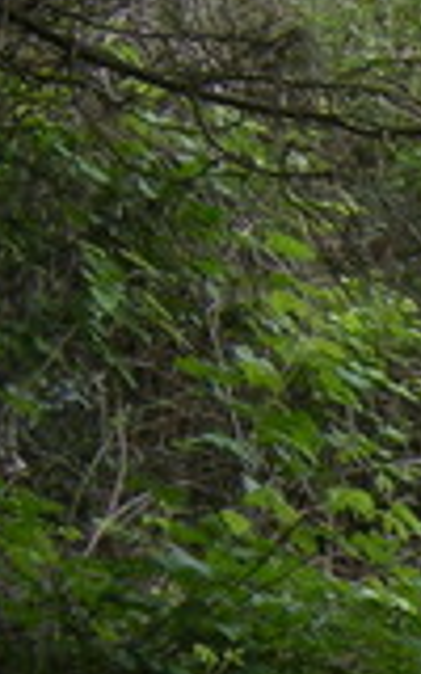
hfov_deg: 5.1
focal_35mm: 238
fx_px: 4369
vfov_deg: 8.6
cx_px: 1486
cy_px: 994
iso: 64
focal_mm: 7.5
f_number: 3.5
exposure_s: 1/78.5
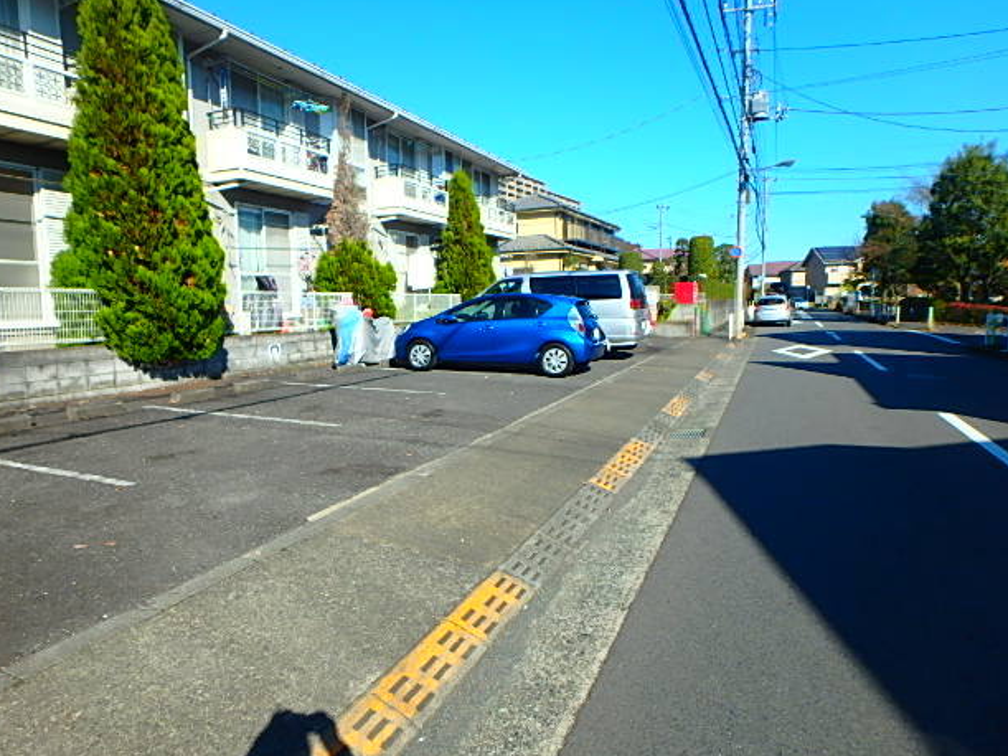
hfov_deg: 76.4
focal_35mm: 22
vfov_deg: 61.1
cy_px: 390
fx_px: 641
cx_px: 485
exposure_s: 1/800
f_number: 3.5
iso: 125
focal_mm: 3.7
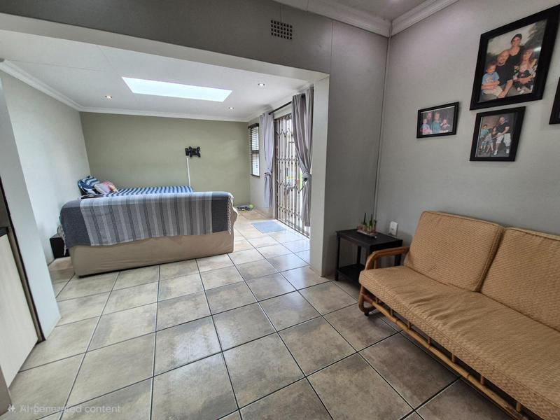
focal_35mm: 13
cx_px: 280
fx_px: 210
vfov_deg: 89.9
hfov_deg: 106.2
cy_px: 210
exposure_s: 1/50
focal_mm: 2.2
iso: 100
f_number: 2.2
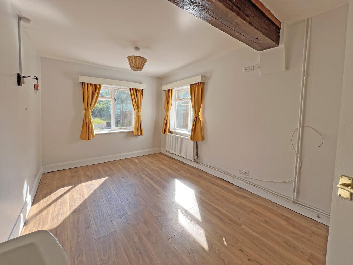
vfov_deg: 89.9
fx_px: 133
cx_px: 176
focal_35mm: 13
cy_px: 132
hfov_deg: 106.2
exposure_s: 1/283
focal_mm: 1.57
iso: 32
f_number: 1.8
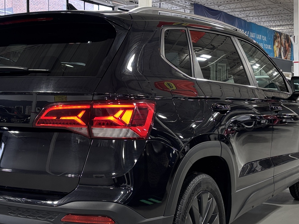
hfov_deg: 34.8
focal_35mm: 55
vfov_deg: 26.5
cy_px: 88
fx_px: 475
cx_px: 118
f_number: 1.6
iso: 100
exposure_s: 1/60
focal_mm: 5.96
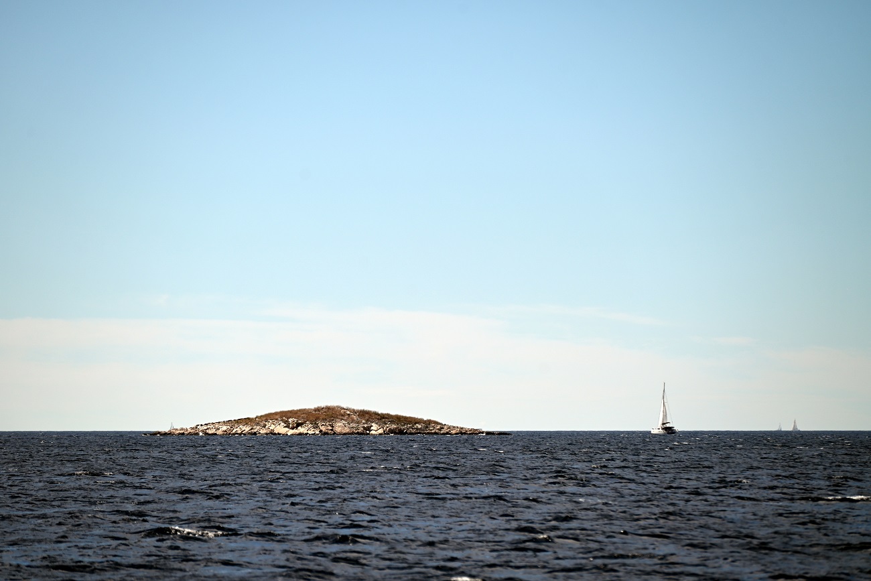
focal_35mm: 230
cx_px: 436
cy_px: 290
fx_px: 5565
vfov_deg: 6.0
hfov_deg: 8.9
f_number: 6.3
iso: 100
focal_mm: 230
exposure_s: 1/1250
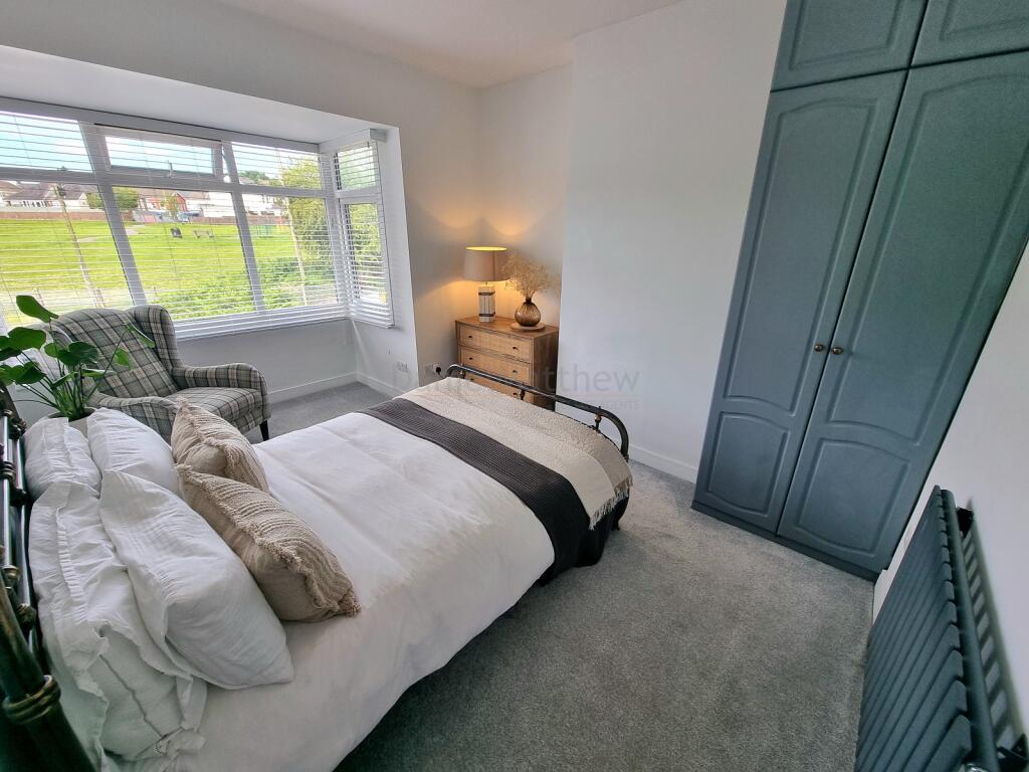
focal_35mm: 13
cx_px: 514
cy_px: 386
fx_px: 386
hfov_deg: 106.2
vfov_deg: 89.9
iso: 50
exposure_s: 1/100
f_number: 2.2
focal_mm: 2.2
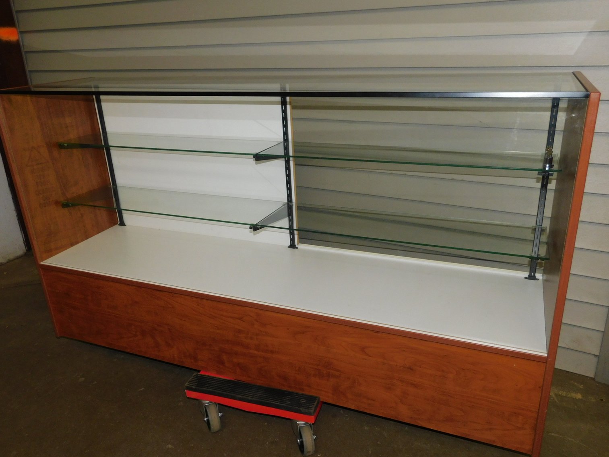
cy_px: 228
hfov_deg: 63.4
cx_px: 304
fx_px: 493
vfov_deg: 49.8
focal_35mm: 28
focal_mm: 4.9
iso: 200
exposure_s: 1/30
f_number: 3.2
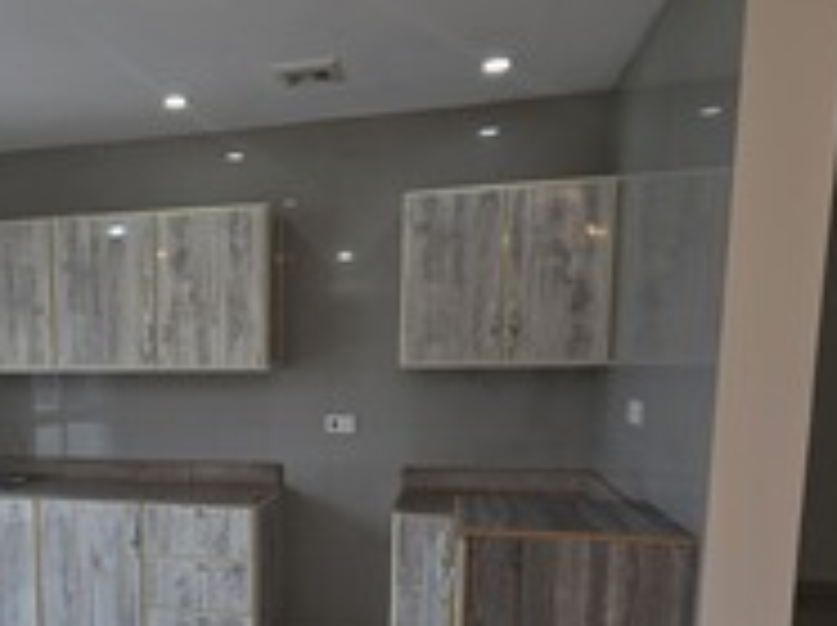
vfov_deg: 42.6
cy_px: 475
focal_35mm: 32
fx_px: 773
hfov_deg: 53.9
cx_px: 196
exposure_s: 1/100
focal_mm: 2.2
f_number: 1.9
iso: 32
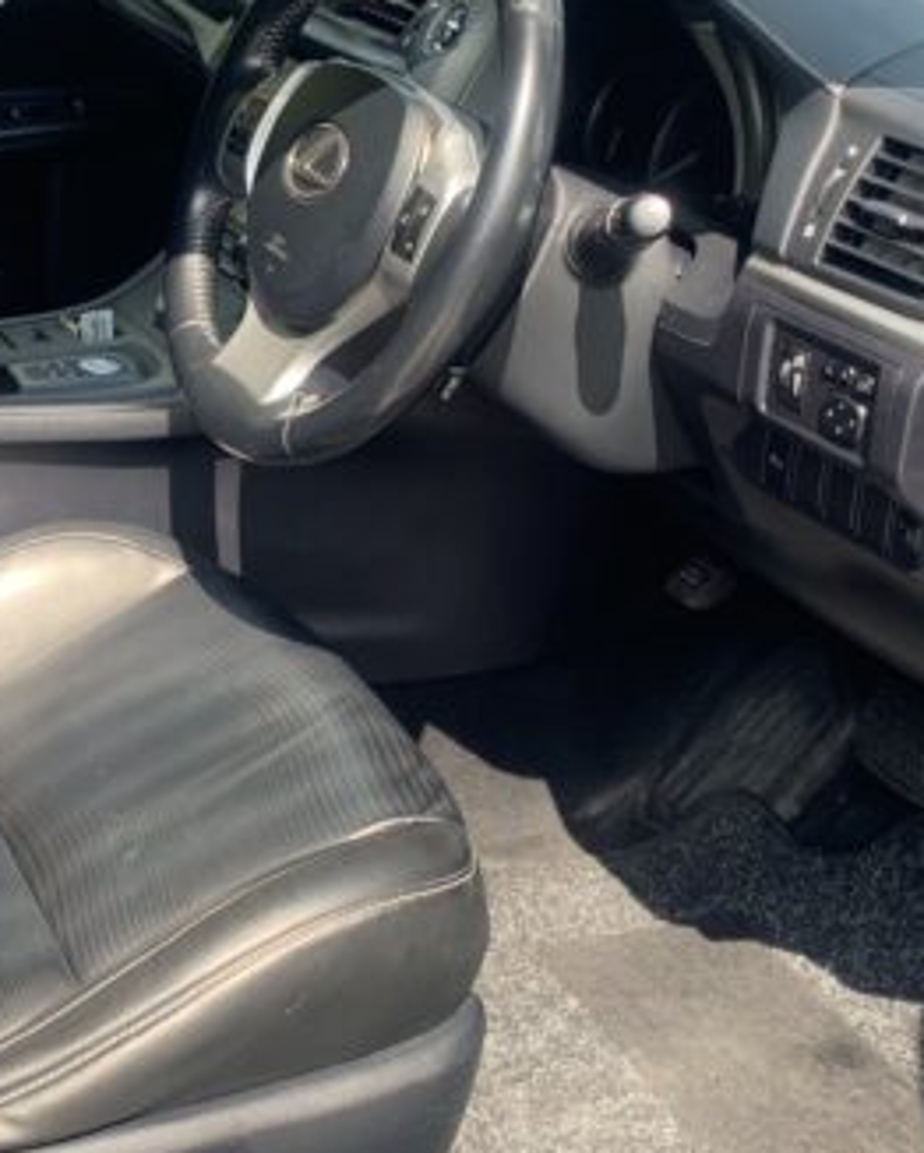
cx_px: 229
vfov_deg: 30.2
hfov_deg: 24.3
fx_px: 2117
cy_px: 374
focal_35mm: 62
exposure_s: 1/279
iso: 25
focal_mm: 4.25
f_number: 1.8
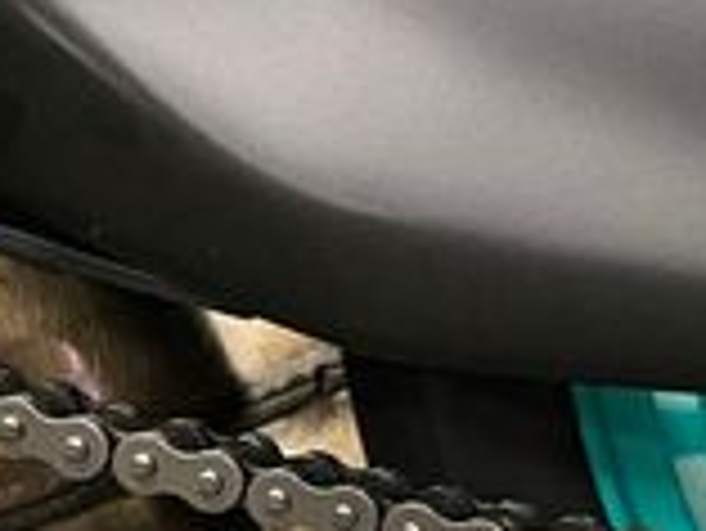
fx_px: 2164
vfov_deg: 13.9
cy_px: 140
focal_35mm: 106
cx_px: 1376
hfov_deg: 15.2
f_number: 1.6
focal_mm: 5.1
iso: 320
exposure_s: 1/50
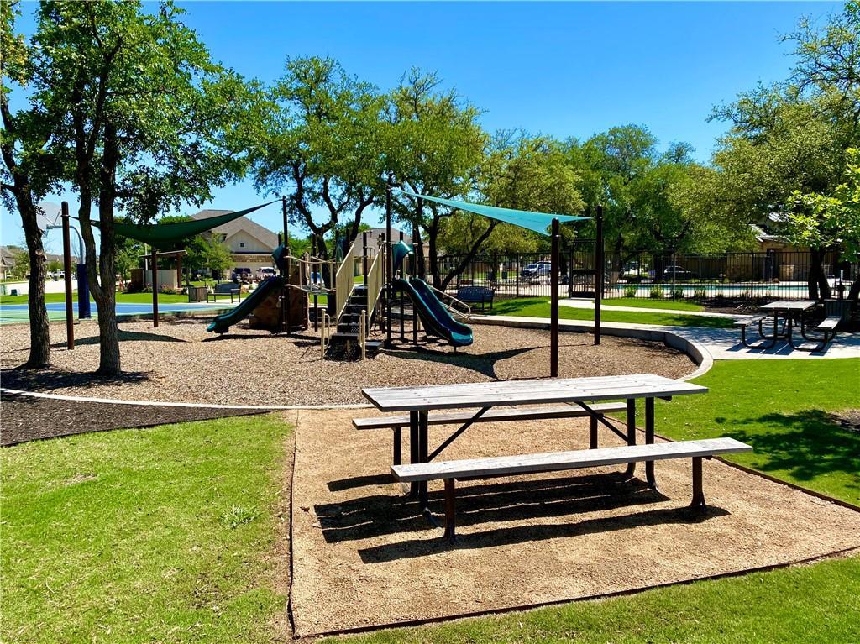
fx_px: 646
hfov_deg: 67.3
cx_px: 430
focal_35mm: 26
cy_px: 322
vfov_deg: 53.0
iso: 32
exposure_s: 1/2358
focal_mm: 4.25
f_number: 1.8
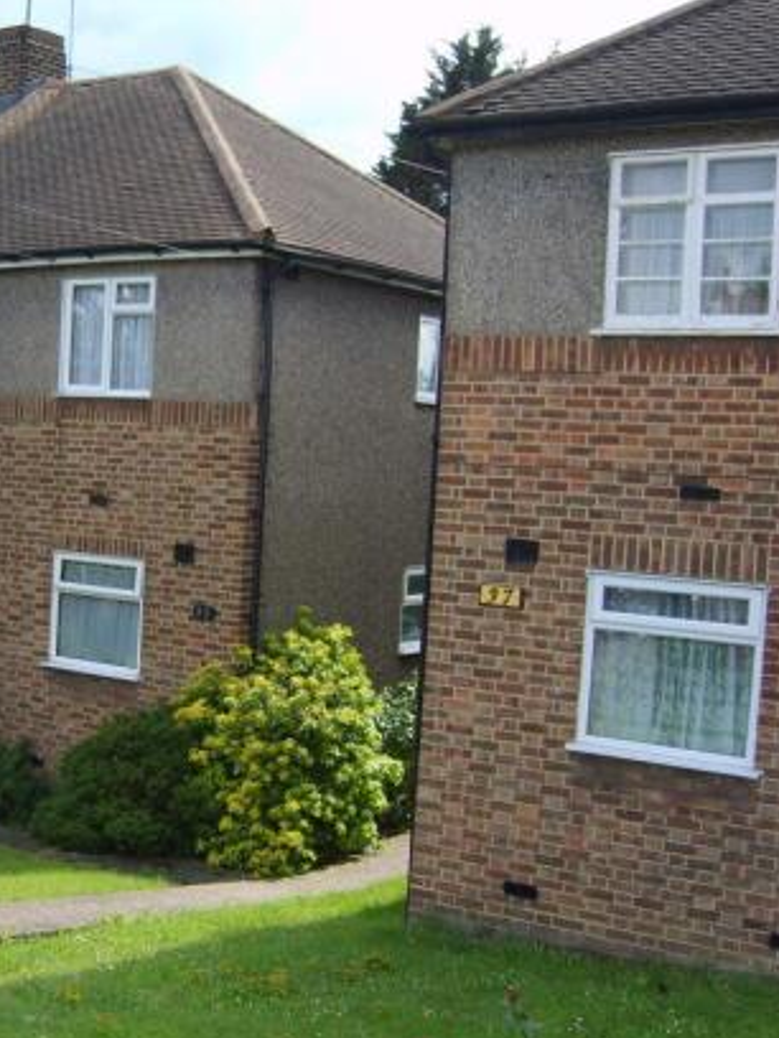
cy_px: 551
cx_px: 65
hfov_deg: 27.9
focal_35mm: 50
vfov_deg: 38.2
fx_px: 1500
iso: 50
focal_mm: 7.4
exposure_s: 1/500
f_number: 2.8
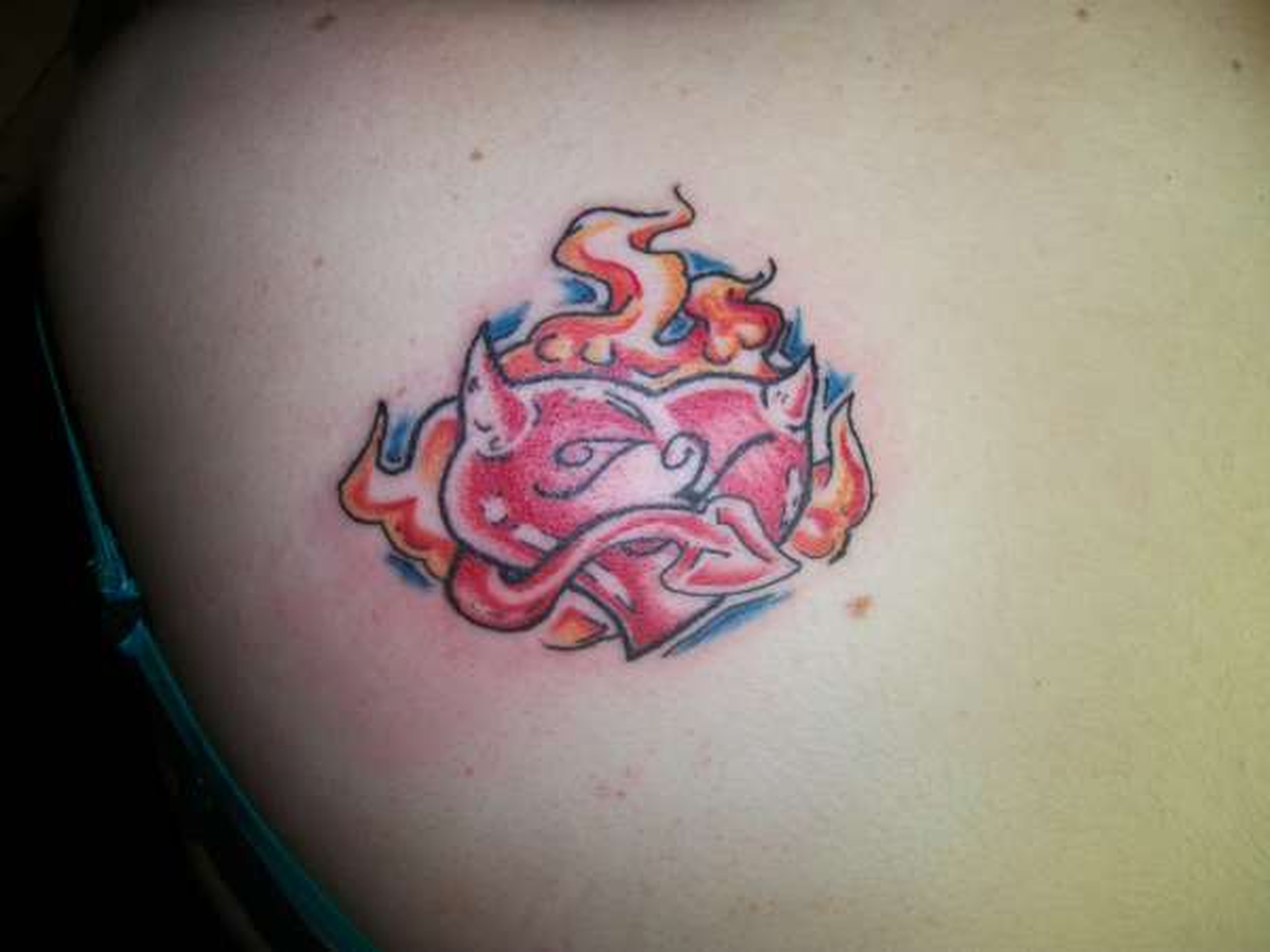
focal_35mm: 32
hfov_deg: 56.8
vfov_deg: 44.2
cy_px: 476
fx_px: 1174
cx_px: 635
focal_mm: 5.7
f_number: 2.9
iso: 80
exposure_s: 1/30
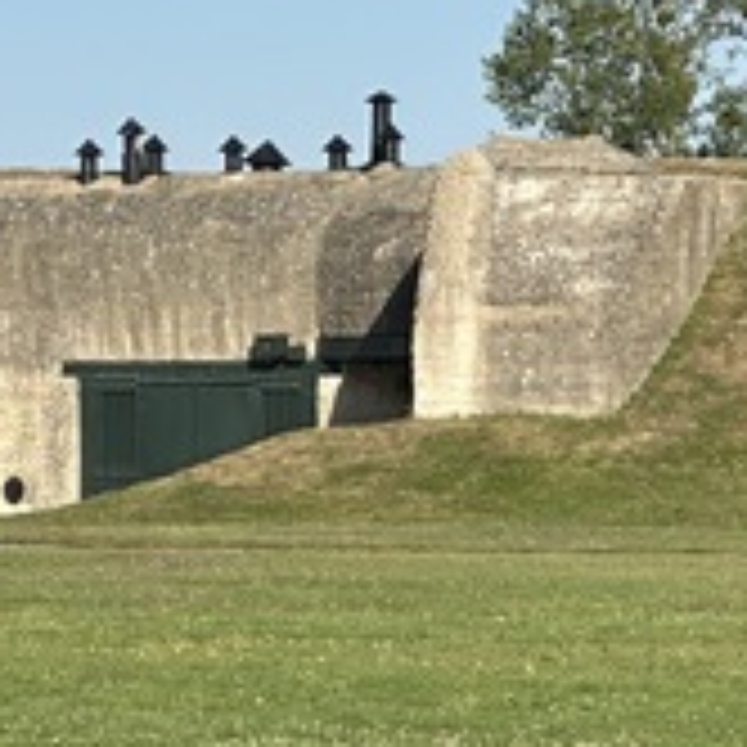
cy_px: 220
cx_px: 292
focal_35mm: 263
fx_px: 6421
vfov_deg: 6.7
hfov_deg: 6.7
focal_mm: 9
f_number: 2.8
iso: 32
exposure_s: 1/821
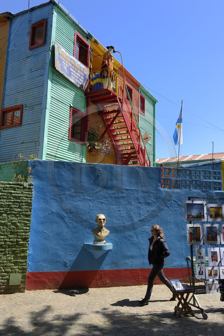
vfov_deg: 60.3
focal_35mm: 31
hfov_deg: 42.3
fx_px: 290
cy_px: 168
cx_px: 112
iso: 200
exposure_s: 1/320
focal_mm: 31
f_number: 8
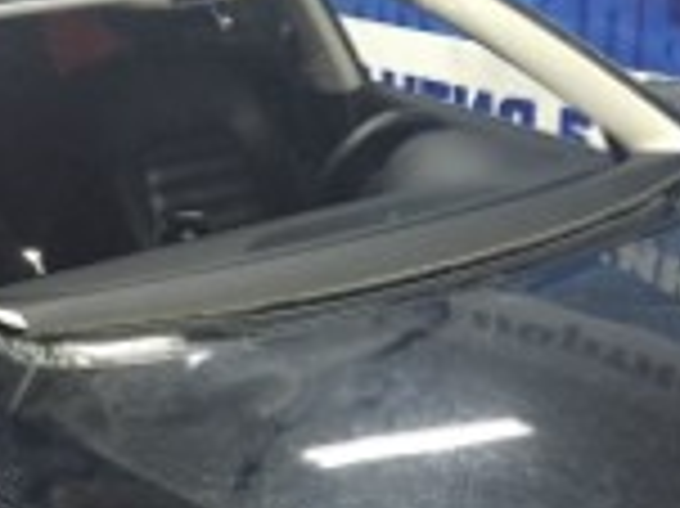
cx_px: 455
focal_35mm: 77
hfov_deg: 25.2
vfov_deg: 18.7
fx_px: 1511
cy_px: 490
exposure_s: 1/25
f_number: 2.2
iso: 250
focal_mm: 4.15
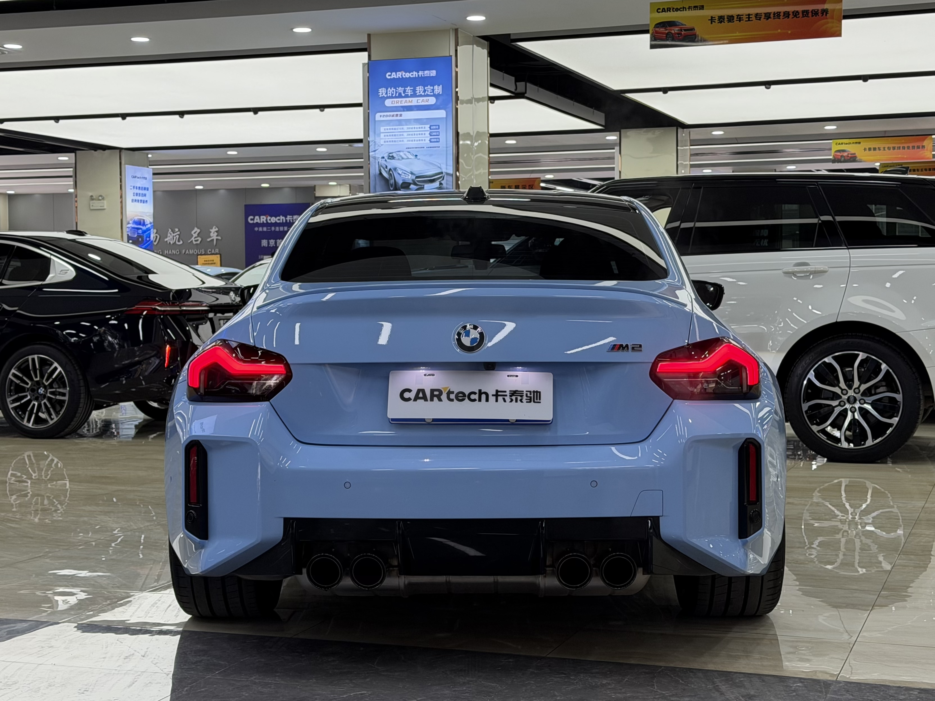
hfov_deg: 39.7
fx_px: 1296
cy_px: 350
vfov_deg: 30.3
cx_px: 468
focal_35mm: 48
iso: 50
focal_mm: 6.76
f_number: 1.78
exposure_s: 1/121
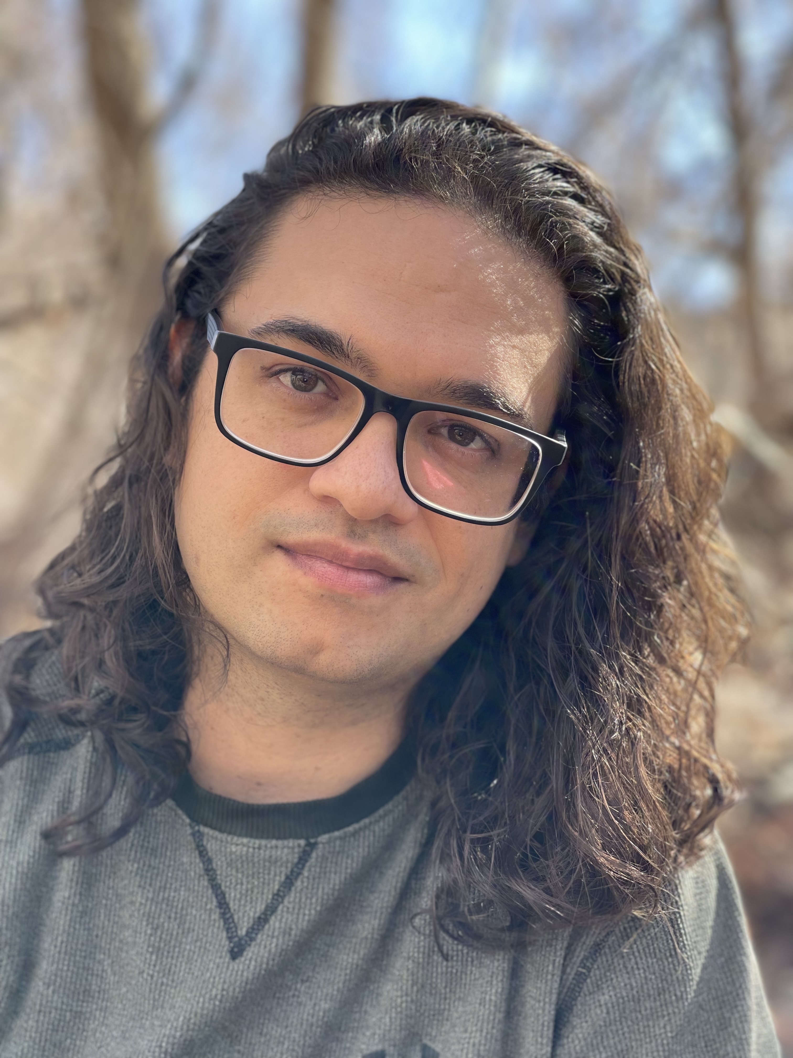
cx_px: 396
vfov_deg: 30.3
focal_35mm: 64
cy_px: 529
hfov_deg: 22.9
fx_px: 1955
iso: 40
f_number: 2.2
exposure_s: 1/121
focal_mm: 7.5
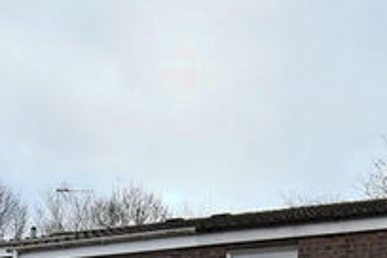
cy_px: 419
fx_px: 774
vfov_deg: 16.7
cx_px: 321
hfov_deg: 27.4
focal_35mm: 72
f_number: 8
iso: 800
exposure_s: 1/250
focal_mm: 14
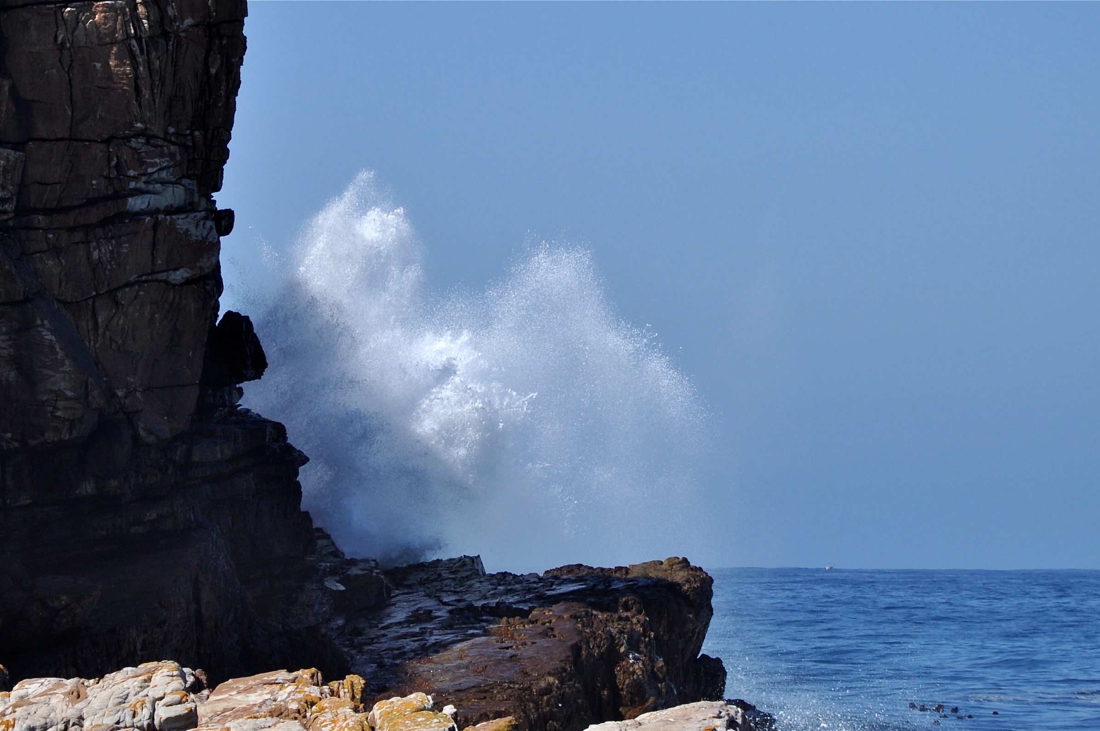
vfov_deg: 8.7
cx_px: 550
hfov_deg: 13.1
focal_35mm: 158
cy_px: 366
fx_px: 4807
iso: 200
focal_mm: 105
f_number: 8
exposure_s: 1/1000
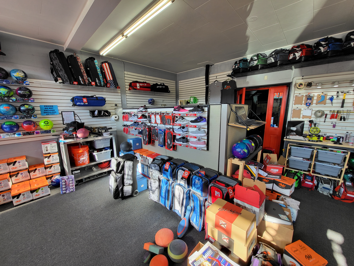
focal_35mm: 13
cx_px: 177
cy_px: 133
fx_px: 133
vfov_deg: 89.9
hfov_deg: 106.2
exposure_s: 1/60
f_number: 2.2
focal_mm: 1.74
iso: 40
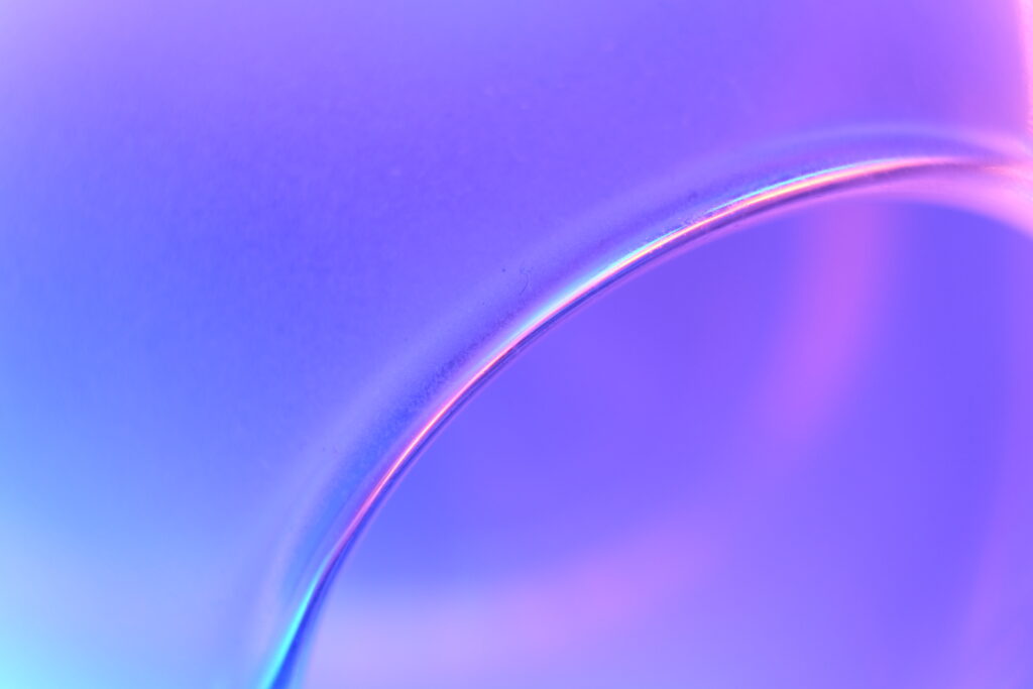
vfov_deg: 16.5
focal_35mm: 83
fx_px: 2382
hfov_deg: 24.5
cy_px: 344
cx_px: 516
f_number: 4
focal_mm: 55
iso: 640
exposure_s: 1/60
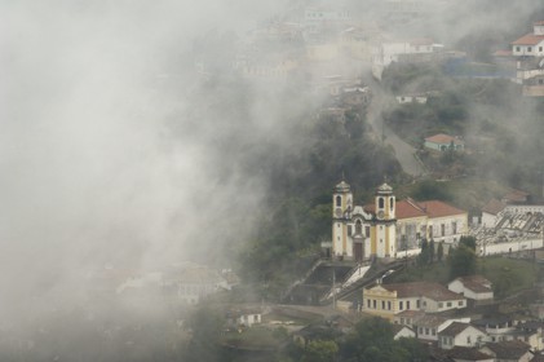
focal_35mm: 300
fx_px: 4530
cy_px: 181
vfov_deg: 4.6
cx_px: 272
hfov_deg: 6.9
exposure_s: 1/45
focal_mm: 200
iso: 100
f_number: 8
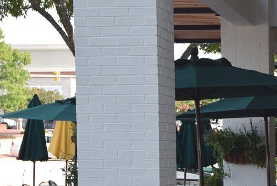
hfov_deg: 14.0
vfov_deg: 9.6
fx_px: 1094
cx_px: 341
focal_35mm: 142
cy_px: 178
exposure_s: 1/125
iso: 140
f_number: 5.6
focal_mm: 38
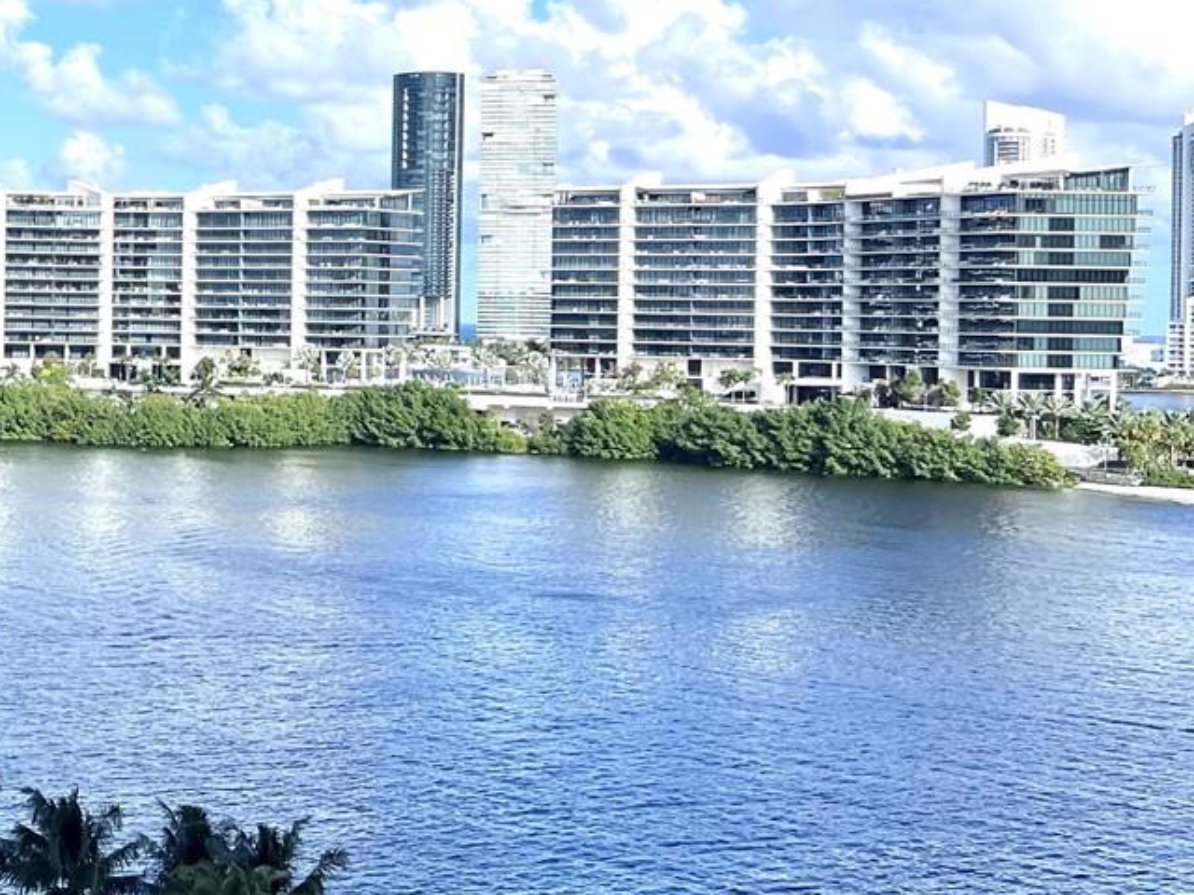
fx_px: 2242
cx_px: -235
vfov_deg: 22.5
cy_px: 287
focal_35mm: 65
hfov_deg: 26.5
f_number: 1.5
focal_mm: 5.7
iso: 50
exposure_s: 1/5882
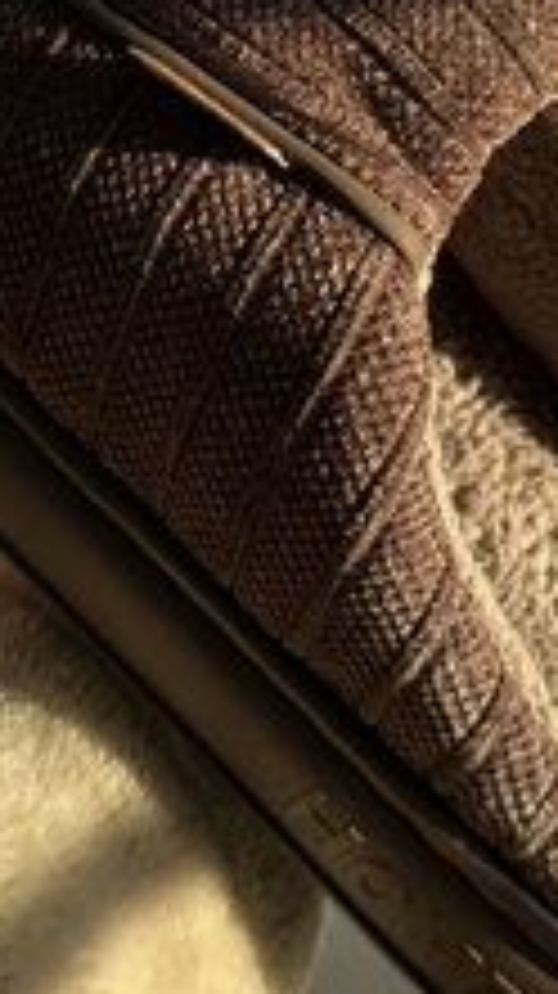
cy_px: 196
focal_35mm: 63
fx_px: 1660
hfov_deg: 19.1
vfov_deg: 32.4
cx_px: 338
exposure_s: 1/1812
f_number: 1.78
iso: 80
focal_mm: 6.76
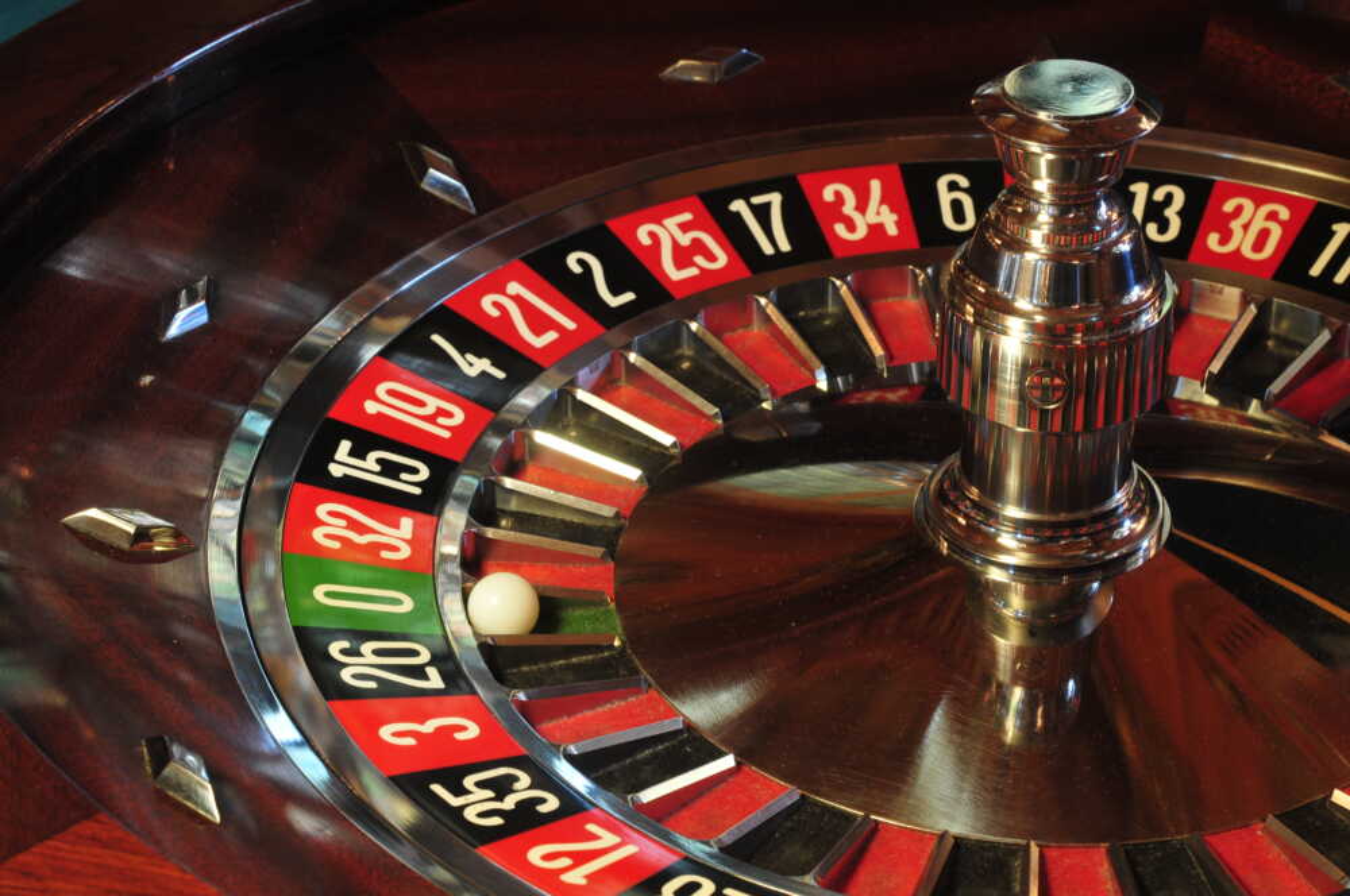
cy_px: 448
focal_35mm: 75
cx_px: 675
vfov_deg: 18.1
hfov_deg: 27.0
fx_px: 2809
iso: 200
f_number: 11
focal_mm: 50
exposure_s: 4
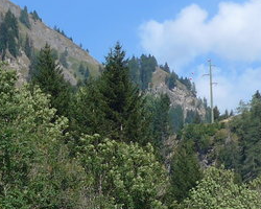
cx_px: 10
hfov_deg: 8.4
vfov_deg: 6.6
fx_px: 1777
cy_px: 392
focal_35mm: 230
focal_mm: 10.1
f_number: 3.2
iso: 80
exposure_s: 1/1000
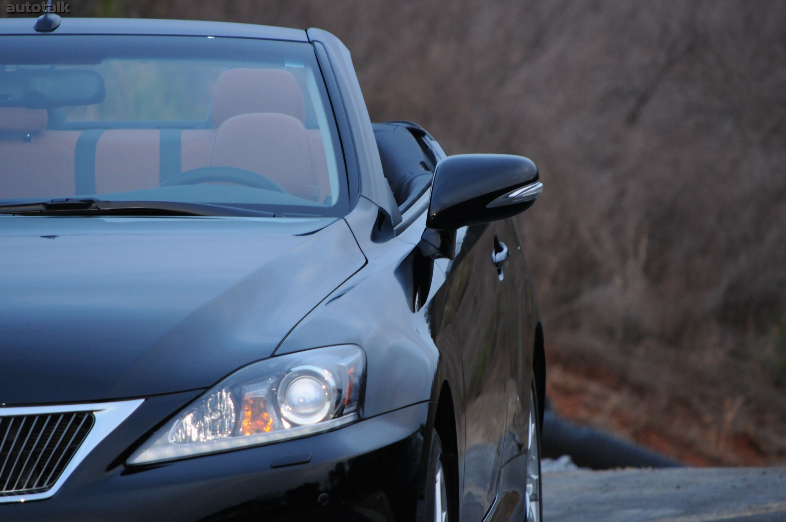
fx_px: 6543
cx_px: 393
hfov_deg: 6.9
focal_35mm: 300
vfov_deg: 4.6
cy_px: 261
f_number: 8
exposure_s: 1/60
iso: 1000
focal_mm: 200
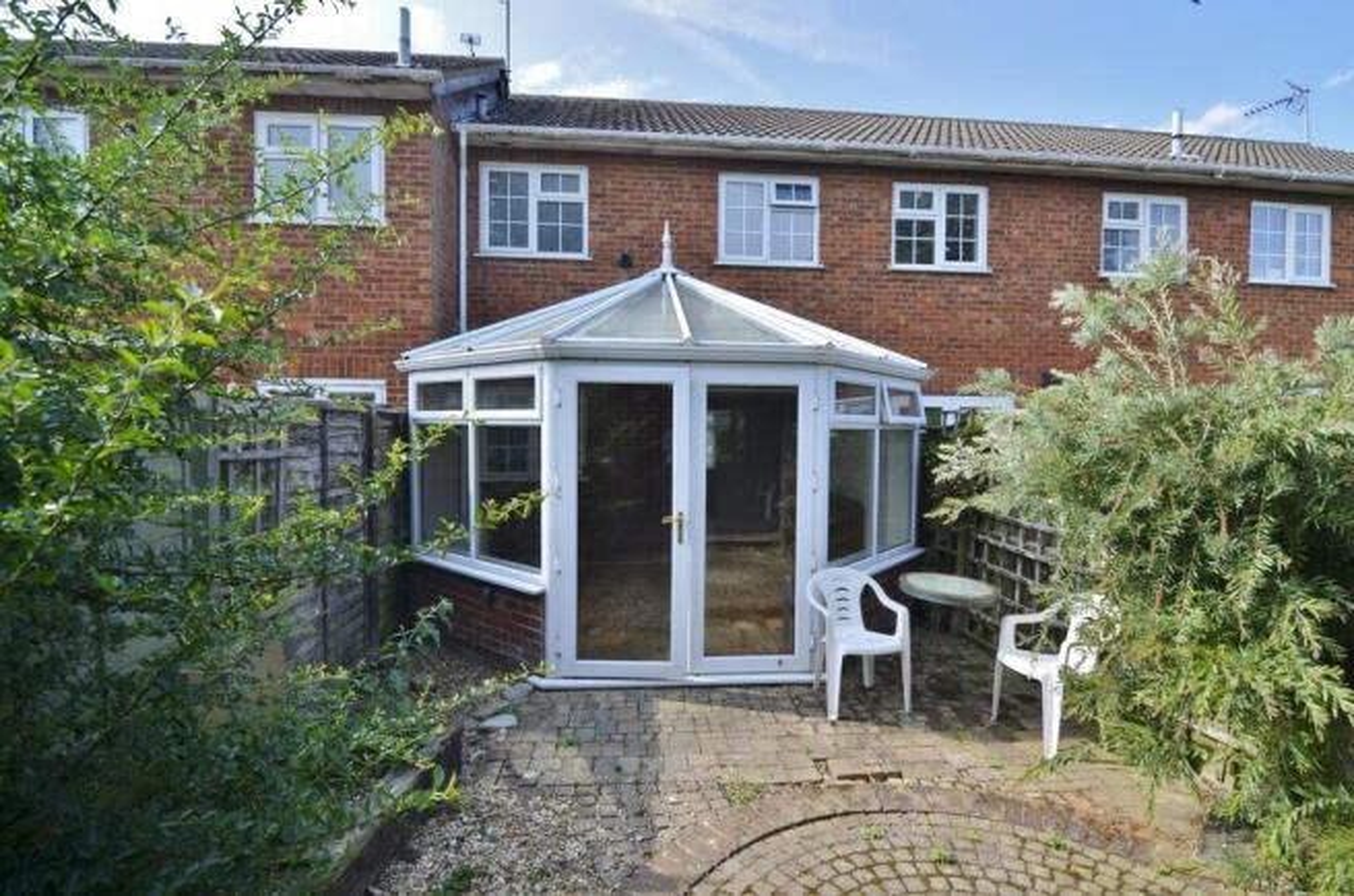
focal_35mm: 16
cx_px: 677
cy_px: 448
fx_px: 619
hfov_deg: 95.1
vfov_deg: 71.8
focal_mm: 11
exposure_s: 1/200
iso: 200
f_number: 7.1
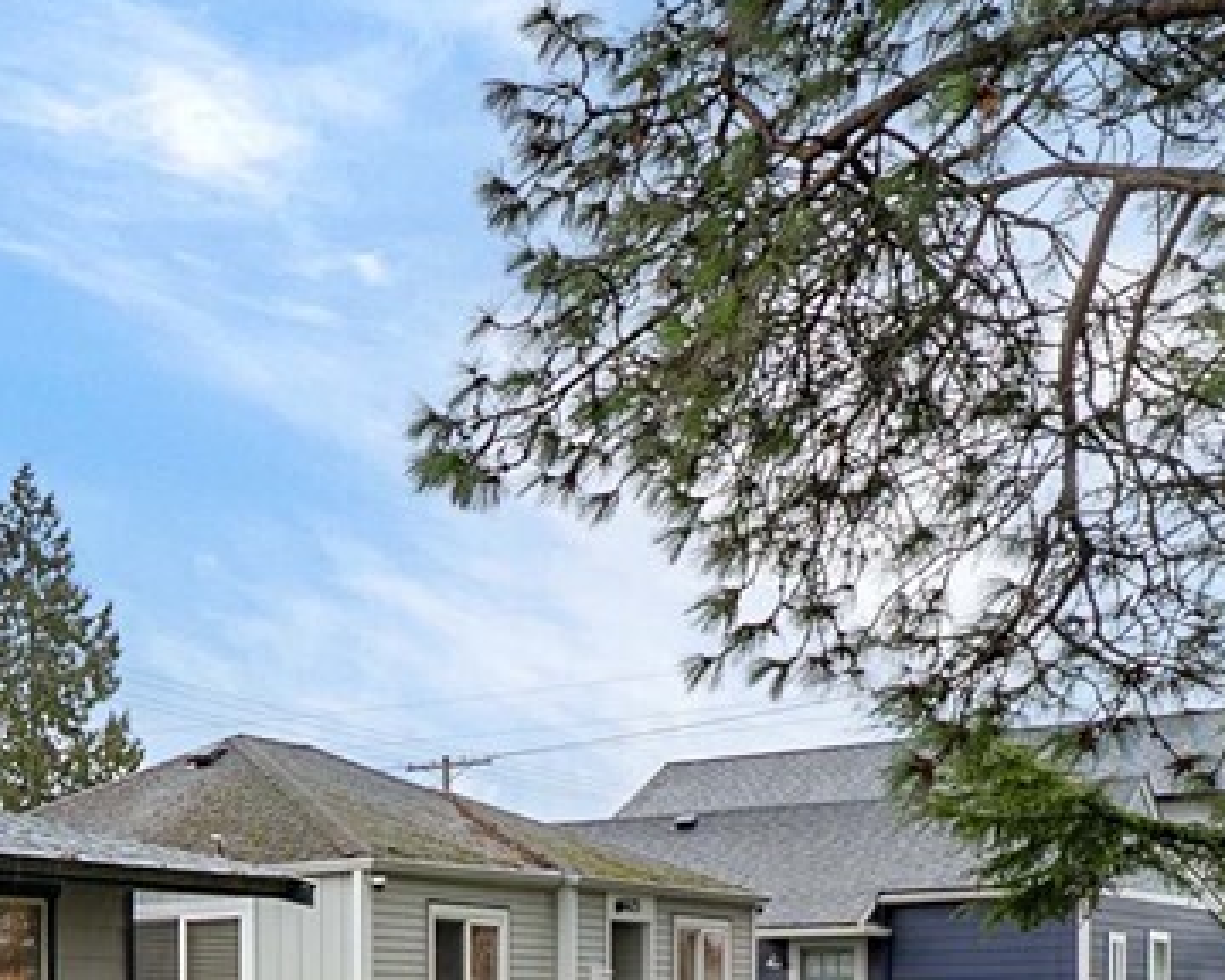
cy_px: 1082
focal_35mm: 53
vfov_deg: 26.3
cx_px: -308
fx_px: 1922
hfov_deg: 29.5
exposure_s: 1/30
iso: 80
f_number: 7.1
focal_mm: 12
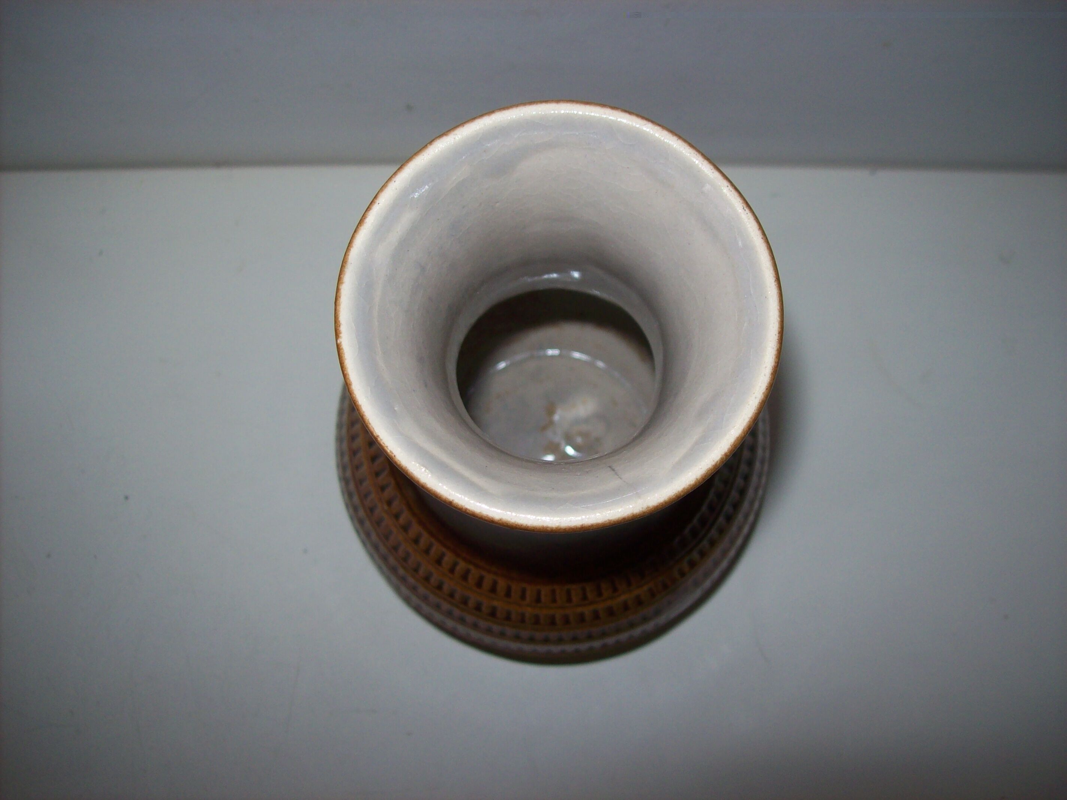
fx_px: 1109
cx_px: 534
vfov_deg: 39.6
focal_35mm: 36
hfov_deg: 51.4
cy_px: 400
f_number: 2.7
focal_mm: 6
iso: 80
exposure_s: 1/64
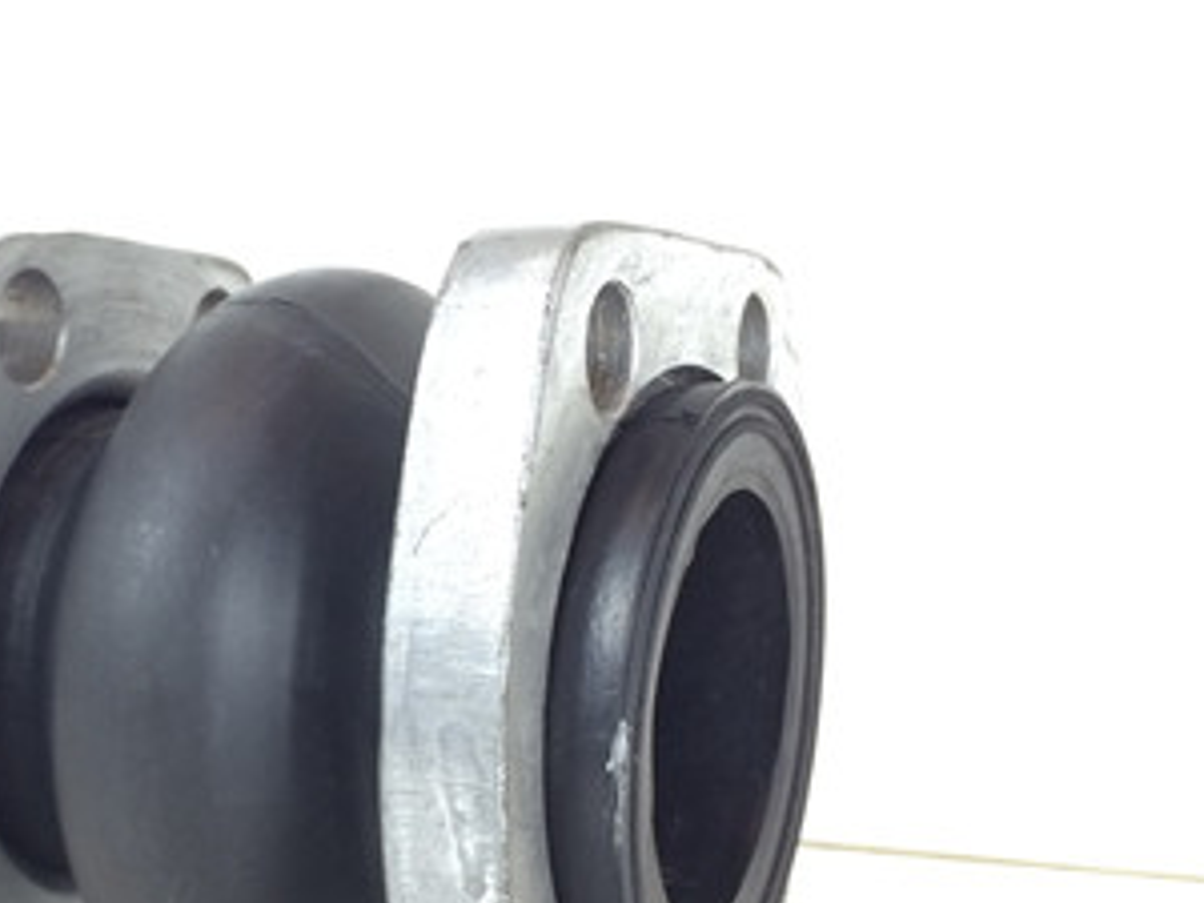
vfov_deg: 24.2
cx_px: 249
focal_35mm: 60
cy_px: 664
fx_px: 2087
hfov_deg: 31.4
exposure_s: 1/24
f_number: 2.2
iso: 40
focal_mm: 4.12
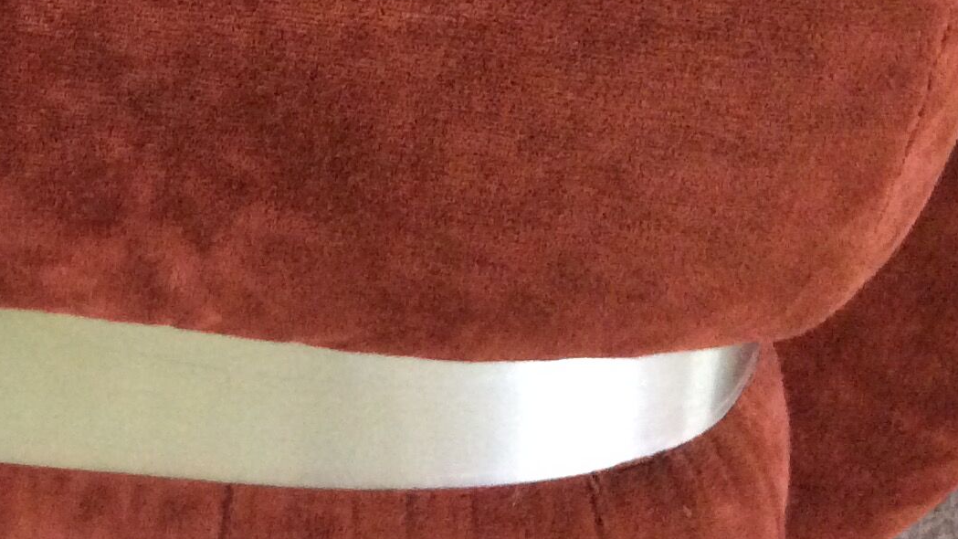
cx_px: -91
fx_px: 2185
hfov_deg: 23.3
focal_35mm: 86
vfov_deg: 14.0
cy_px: 131
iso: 250
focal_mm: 3.3
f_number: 2.4
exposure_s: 1/20
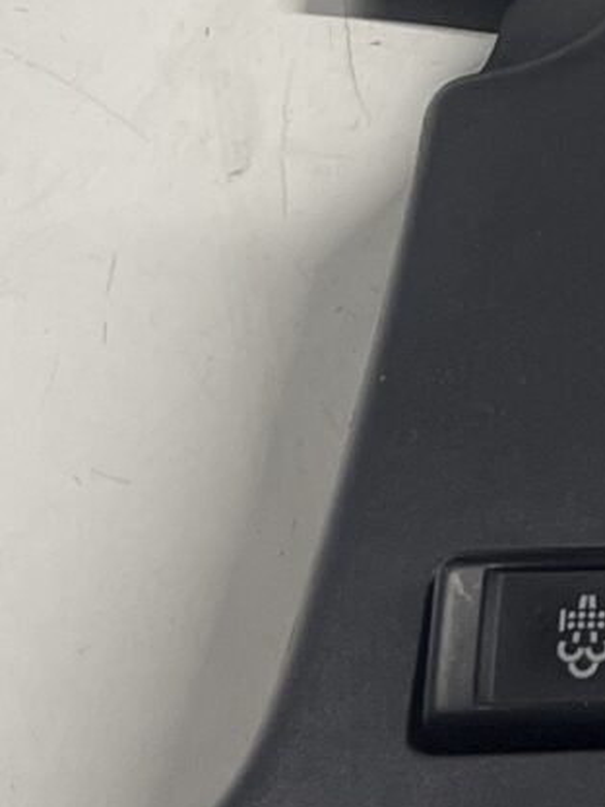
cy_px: -237
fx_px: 3729
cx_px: 1224
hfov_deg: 8.7
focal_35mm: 160
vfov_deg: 12.0
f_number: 1.5
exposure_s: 1/60
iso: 125
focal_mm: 5.7
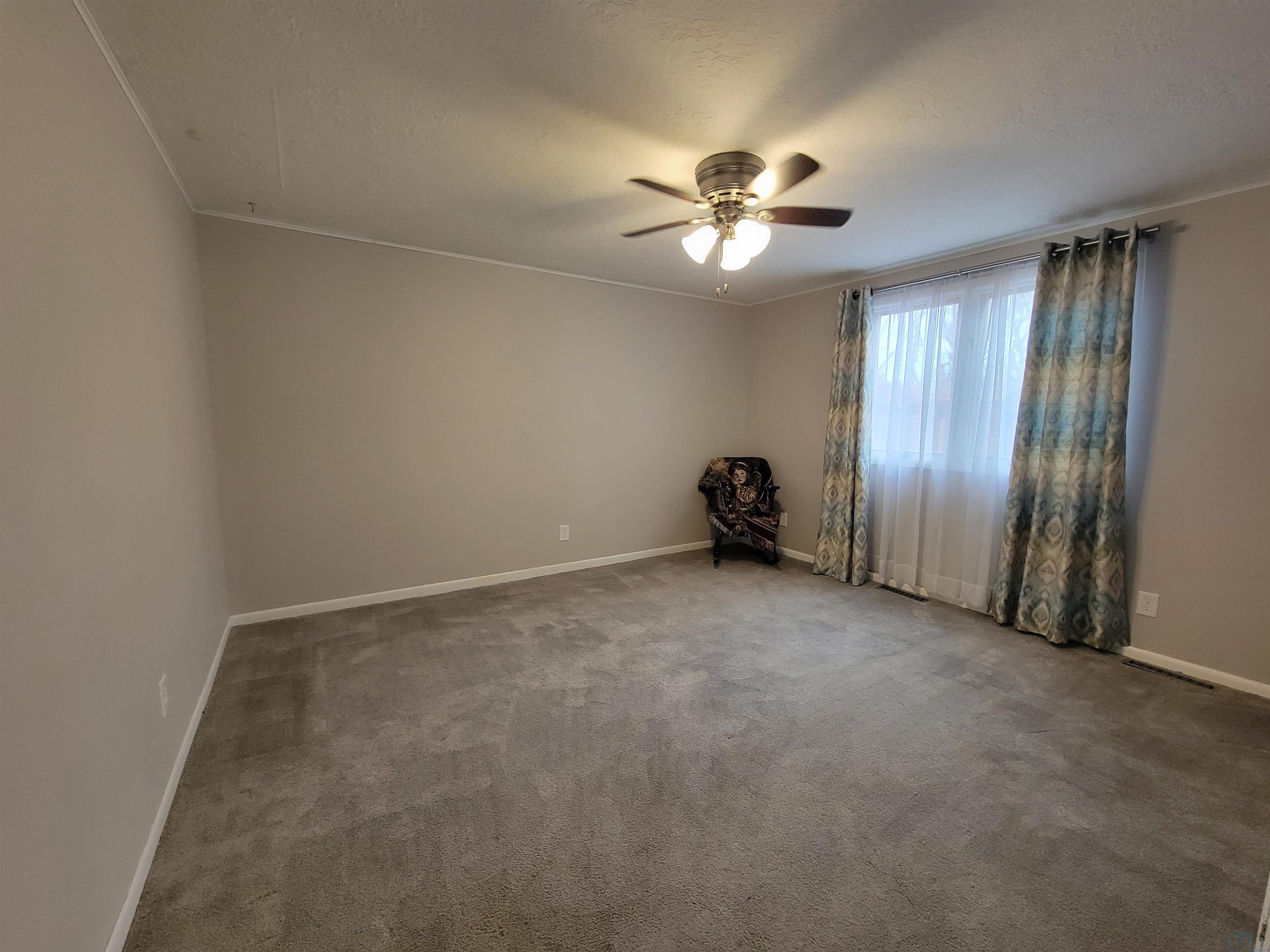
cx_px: 635
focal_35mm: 13
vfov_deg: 89.9
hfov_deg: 106.2
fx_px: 477
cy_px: 476
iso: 250
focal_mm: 2.2
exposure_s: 1/60
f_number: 2.2
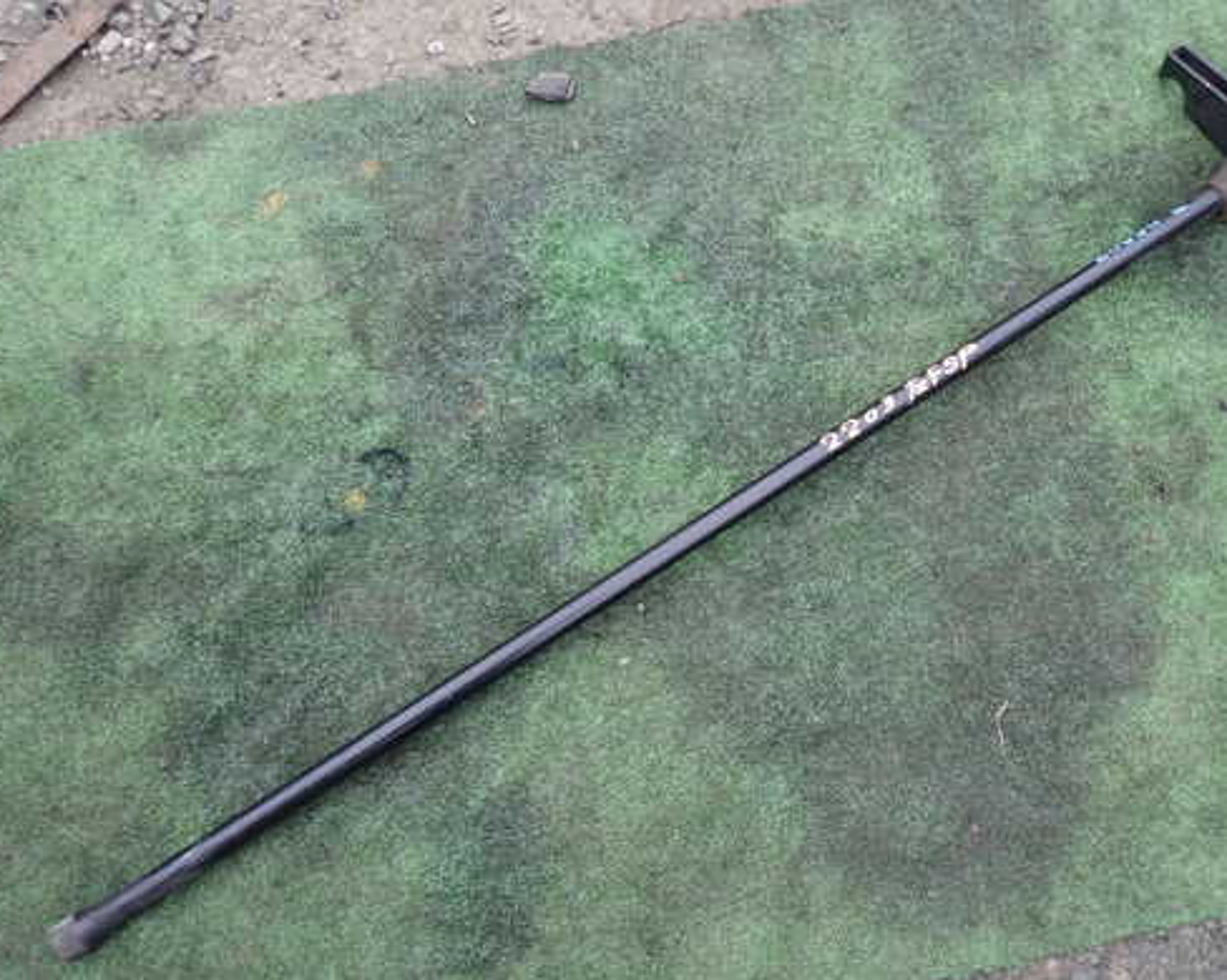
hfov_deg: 58.7
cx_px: 676
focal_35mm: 30
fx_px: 1089
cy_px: 485
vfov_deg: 48.5
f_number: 2
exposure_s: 1/60
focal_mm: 4.5
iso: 160
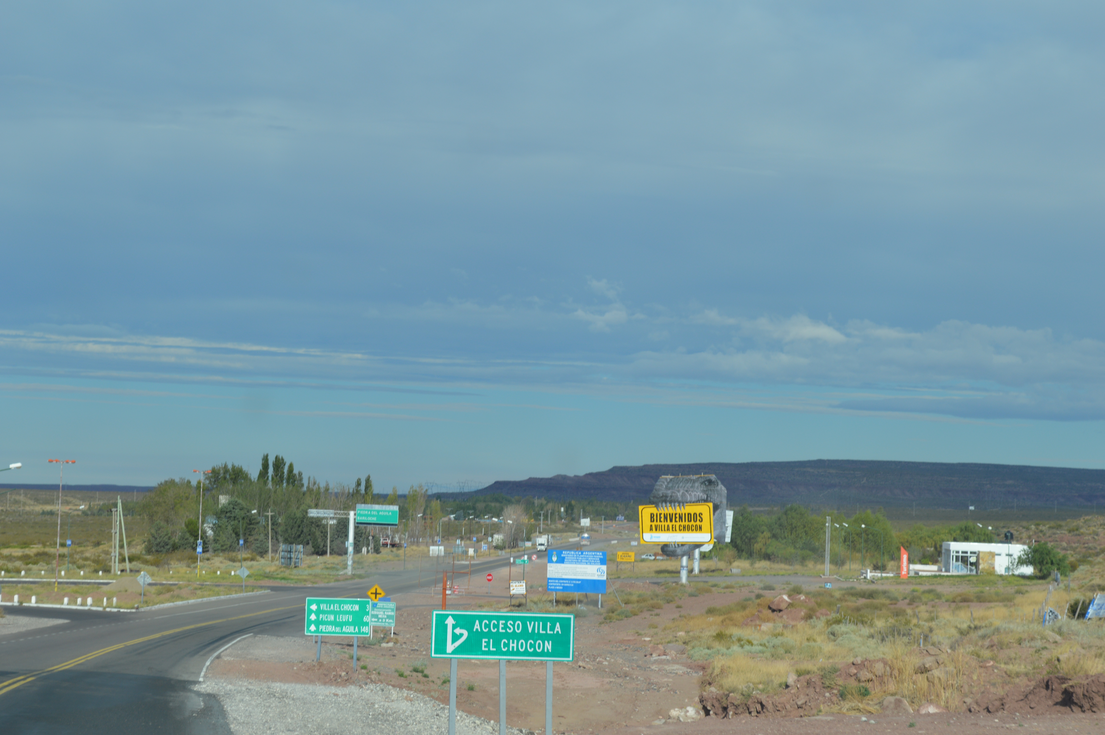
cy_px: 368
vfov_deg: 16.5
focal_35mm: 82
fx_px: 2530
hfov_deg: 24.6
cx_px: 552
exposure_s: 1/250
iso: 100
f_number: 8
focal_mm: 55
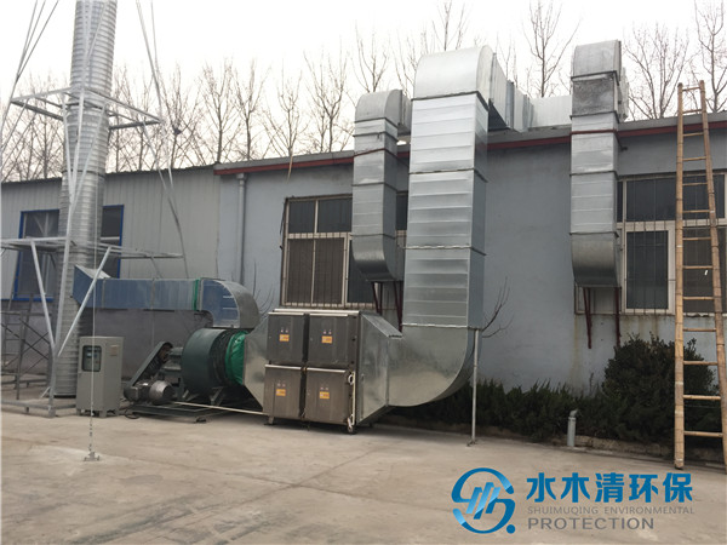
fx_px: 609
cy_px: 272
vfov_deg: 48.2
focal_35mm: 29
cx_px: 364
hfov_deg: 61.7
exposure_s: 1/100
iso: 40
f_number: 2.2
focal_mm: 4.15
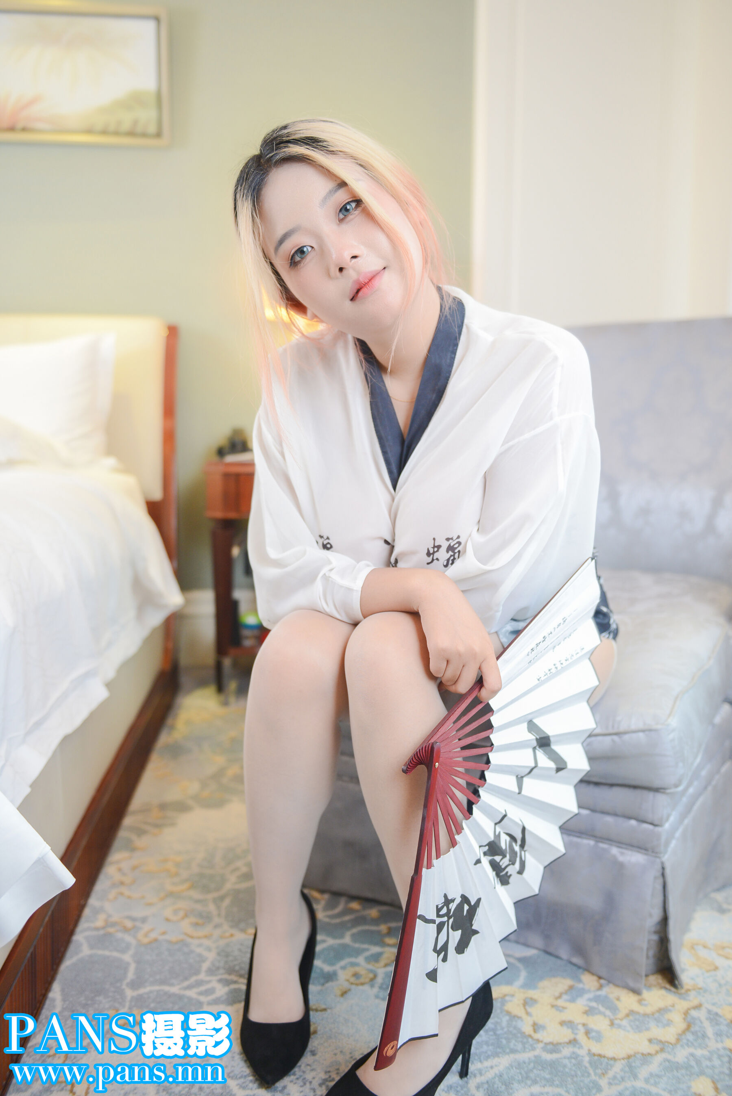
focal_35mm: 31
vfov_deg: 60.3
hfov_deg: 42.4
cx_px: 366
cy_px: 548
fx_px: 944
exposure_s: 1/100
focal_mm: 31
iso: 500
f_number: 2.8
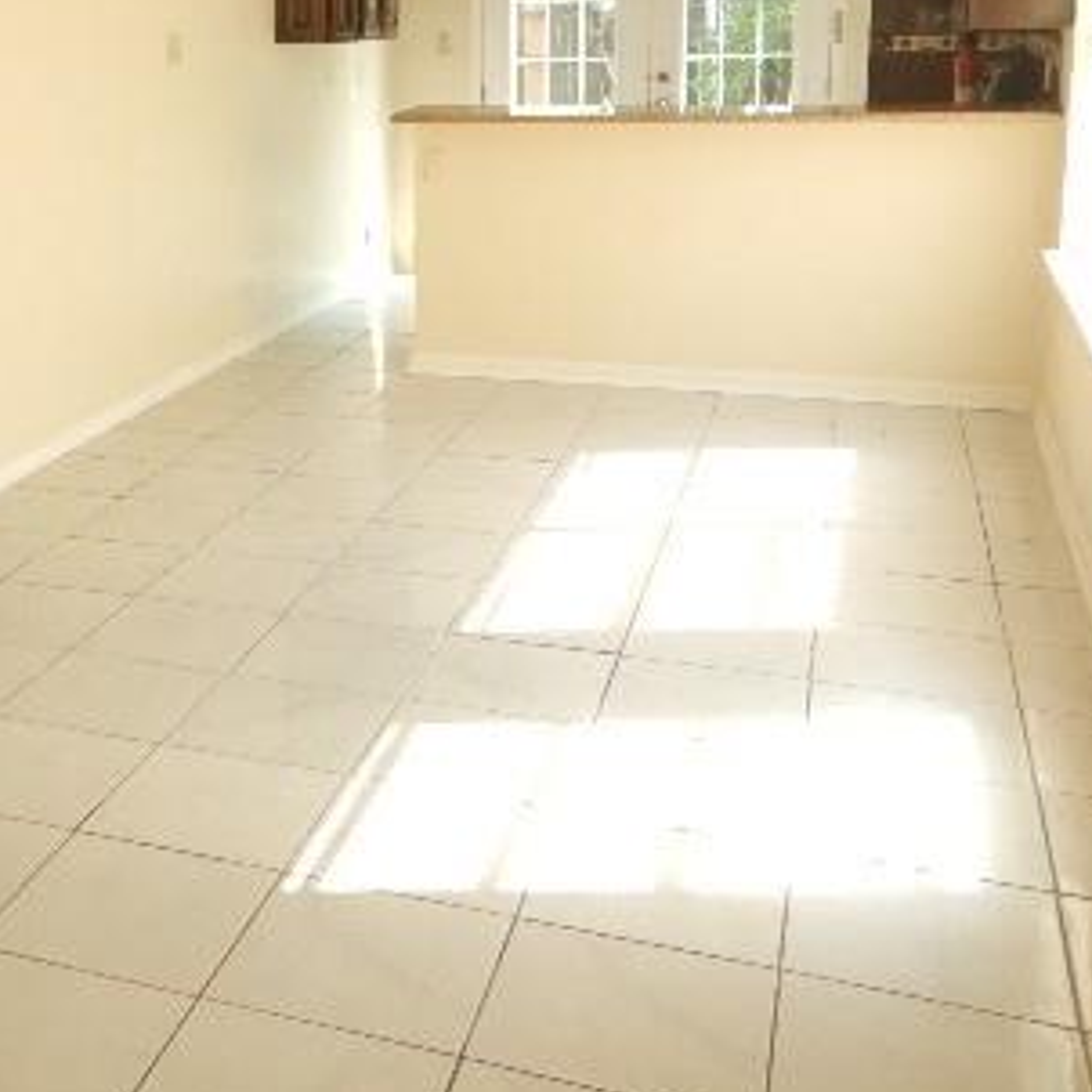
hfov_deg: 35.3
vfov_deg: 36.9
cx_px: 105
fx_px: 1606
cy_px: 304
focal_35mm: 45
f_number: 2.8
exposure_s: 1/100
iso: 125
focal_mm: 4.3
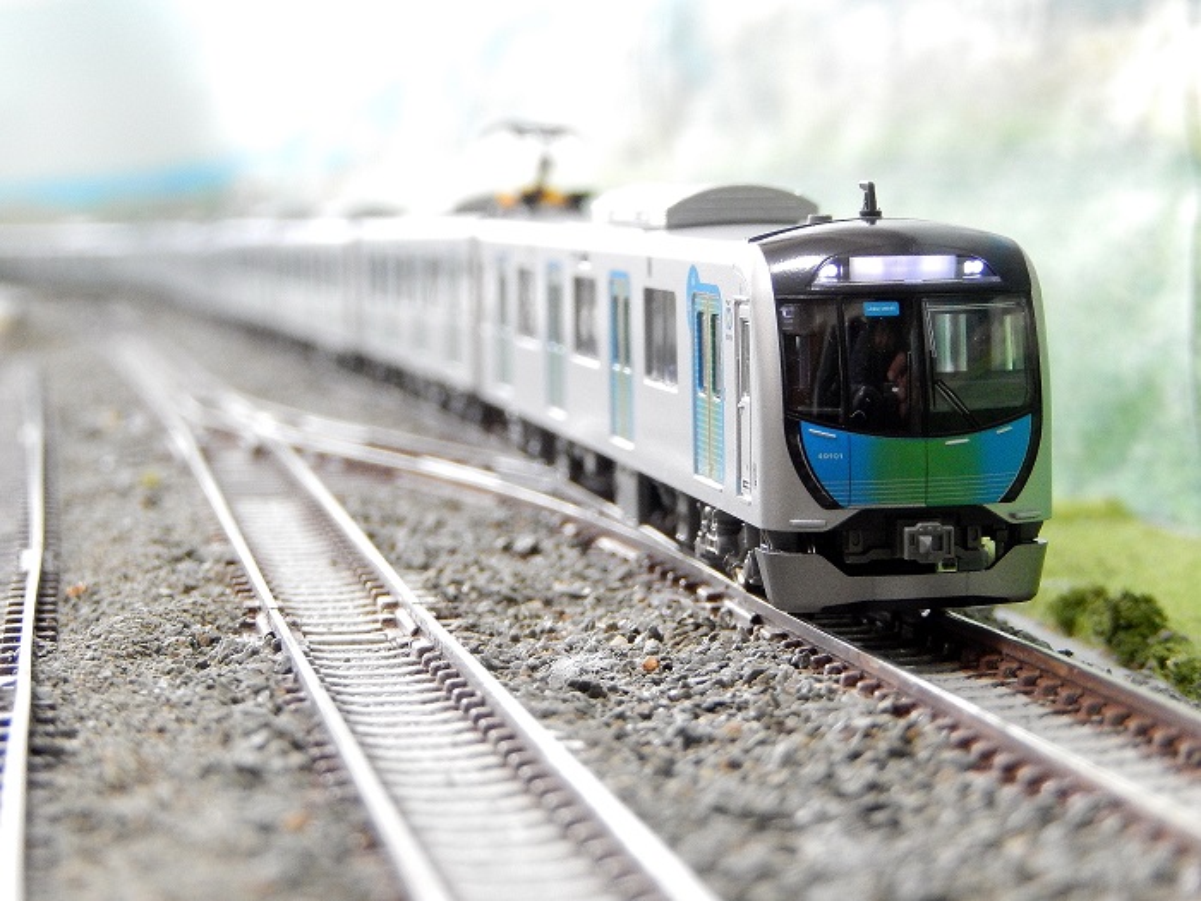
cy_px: 450
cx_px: 600
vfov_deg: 15.6
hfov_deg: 20.7
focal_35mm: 95
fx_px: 3296
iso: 800
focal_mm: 17
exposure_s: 1/13
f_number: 5.2
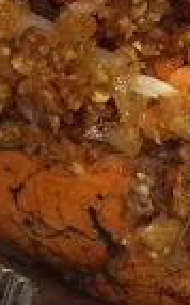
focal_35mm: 151
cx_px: 229
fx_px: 1255
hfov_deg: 8.6
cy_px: -151
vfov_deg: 13.1
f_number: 2.2
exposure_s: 1/33
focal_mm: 4.15
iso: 160
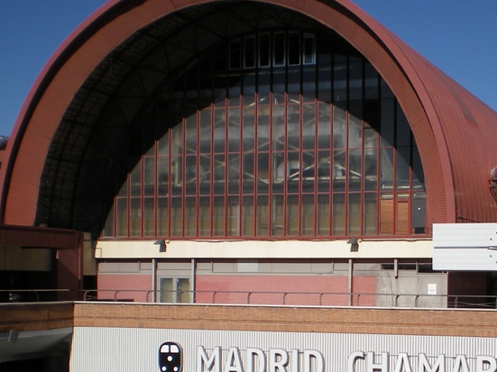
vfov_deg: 21.1
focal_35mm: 69
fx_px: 990
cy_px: 283
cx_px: 378
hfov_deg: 27.7
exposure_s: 1/1000
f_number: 4.6
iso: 64
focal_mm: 6.3
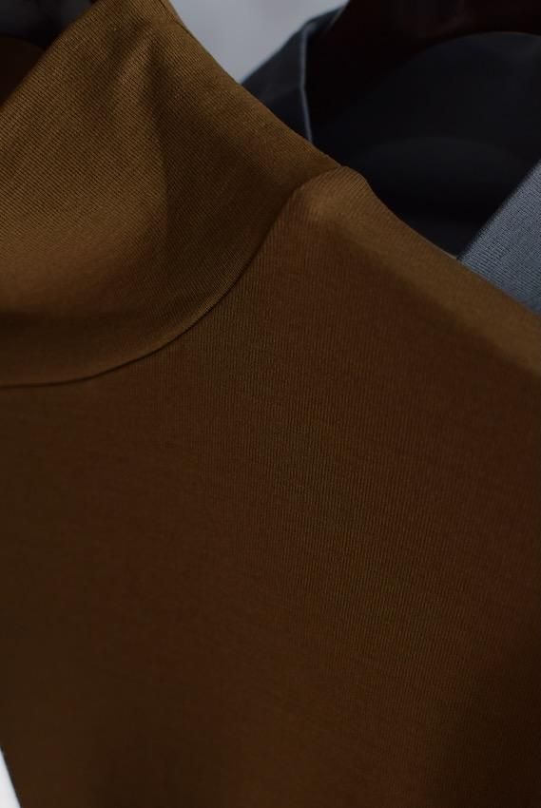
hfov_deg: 25.8
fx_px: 1180
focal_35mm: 52
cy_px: 404
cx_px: 270
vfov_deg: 37.8
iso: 400
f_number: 3.2
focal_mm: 35
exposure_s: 1/100
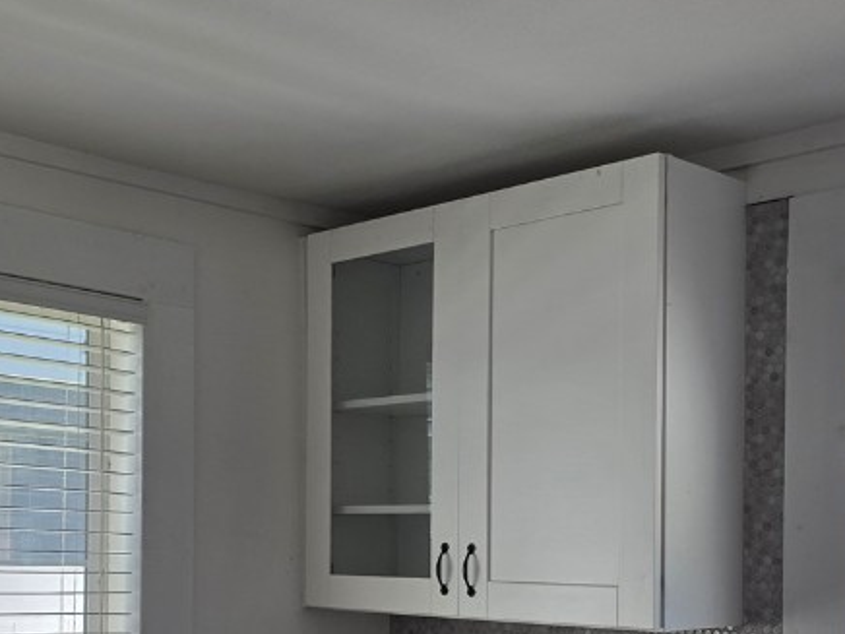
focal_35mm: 54
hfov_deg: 35.4
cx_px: 333
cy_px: 545
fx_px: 1318
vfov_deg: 26.3
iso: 20
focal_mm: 6.3
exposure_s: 1/180
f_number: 1.7
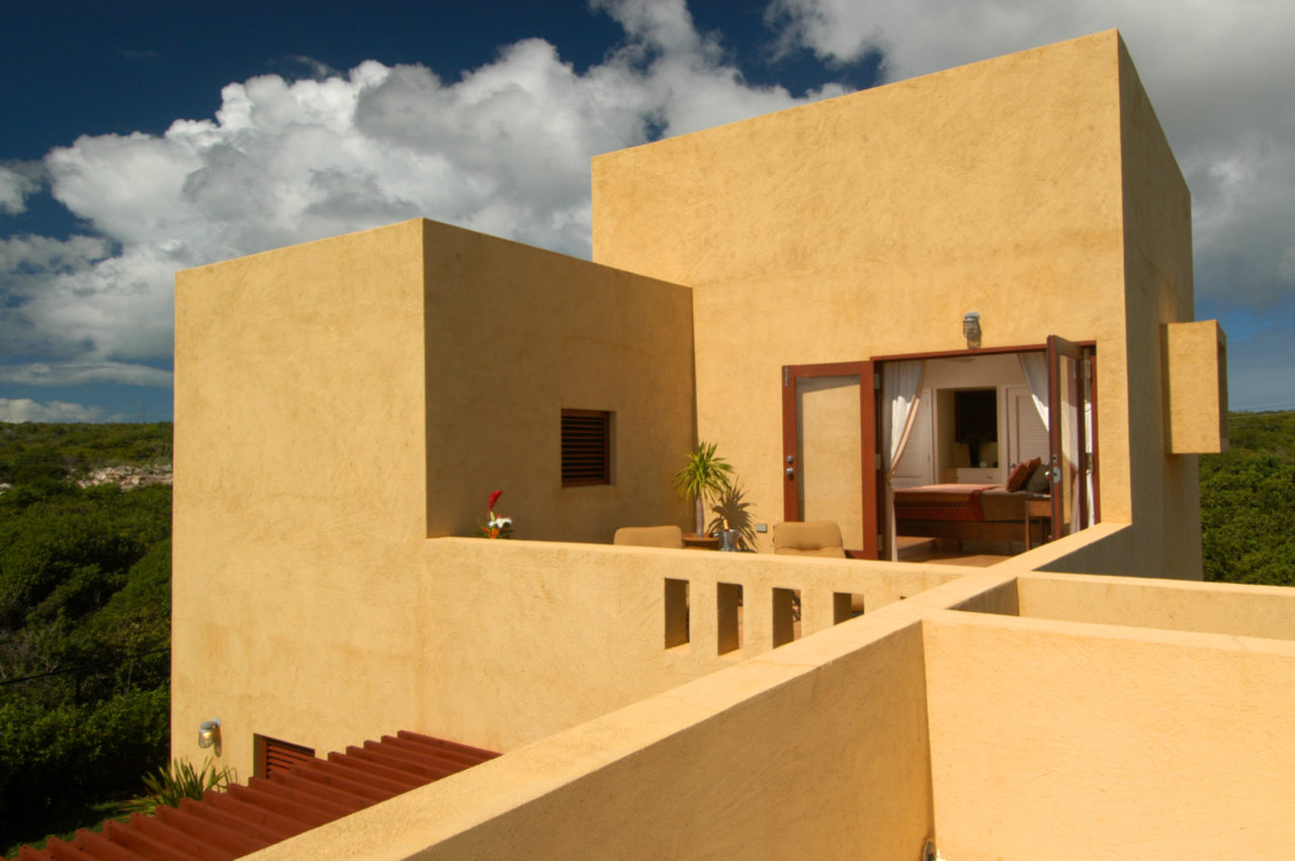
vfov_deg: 59.4
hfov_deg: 81.3
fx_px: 755
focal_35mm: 21
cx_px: 648
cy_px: 430
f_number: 11
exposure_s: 1/200
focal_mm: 14
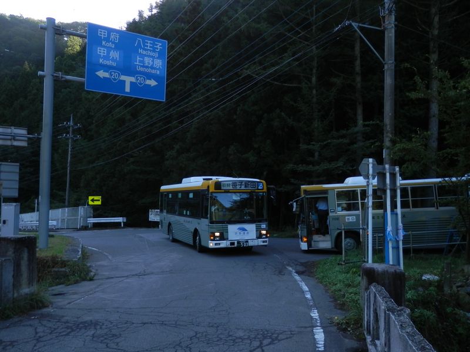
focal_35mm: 30
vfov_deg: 46.8
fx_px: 407
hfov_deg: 60.0
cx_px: 235
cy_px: 176
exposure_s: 1/160
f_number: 3.3
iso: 80
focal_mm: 5.5
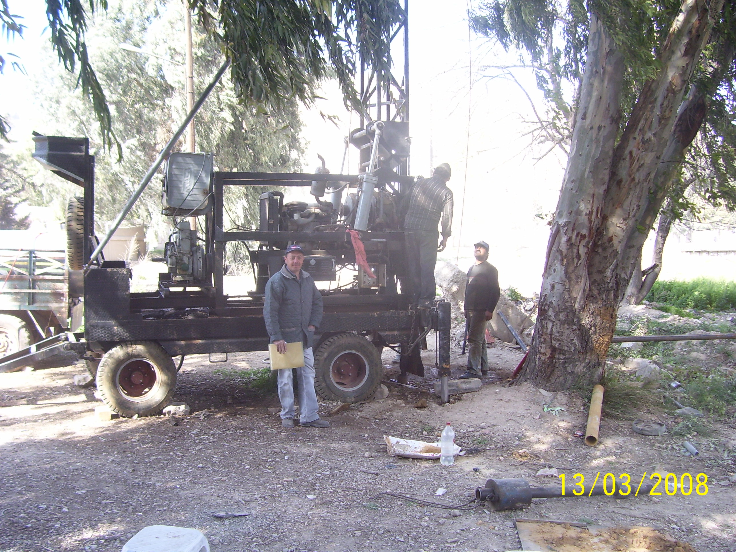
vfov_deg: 41.8
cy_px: 276
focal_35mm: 34
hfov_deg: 54.0
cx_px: 368
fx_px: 723
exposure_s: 1/180
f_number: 2.7
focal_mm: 5.6
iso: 80
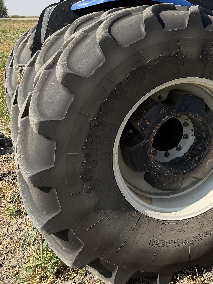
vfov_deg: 36.3
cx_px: 270
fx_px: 418
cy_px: 60
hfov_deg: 25.1
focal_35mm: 51
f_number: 1.78
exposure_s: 1/3584
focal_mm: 6.76
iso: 80
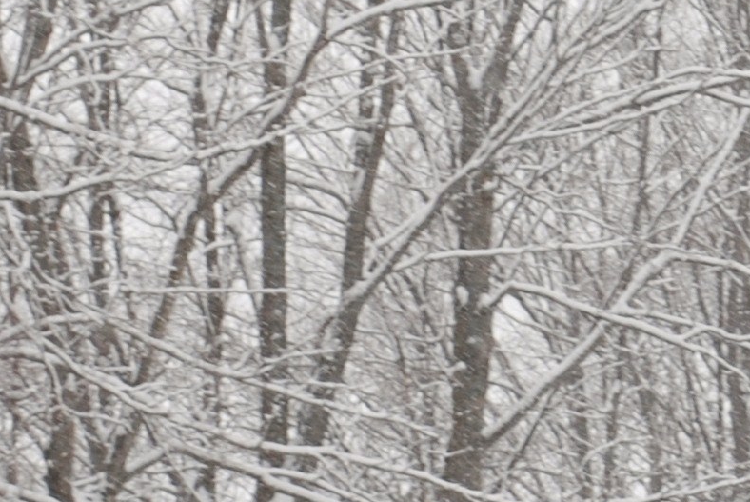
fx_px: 7382
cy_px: 98
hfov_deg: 5.8
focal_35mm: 354
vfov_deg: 3.9
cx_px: 821
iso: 100
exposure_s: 1/160
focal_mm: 48
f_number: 6.3
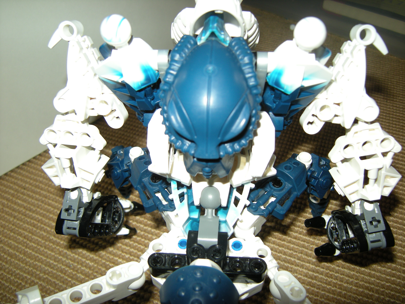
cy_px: 152
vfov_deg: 45.4
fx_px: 363
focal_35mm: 31
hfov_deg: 58.4
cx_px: 202
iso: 64
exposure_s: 1/60
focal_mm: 5.3
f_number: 2.9
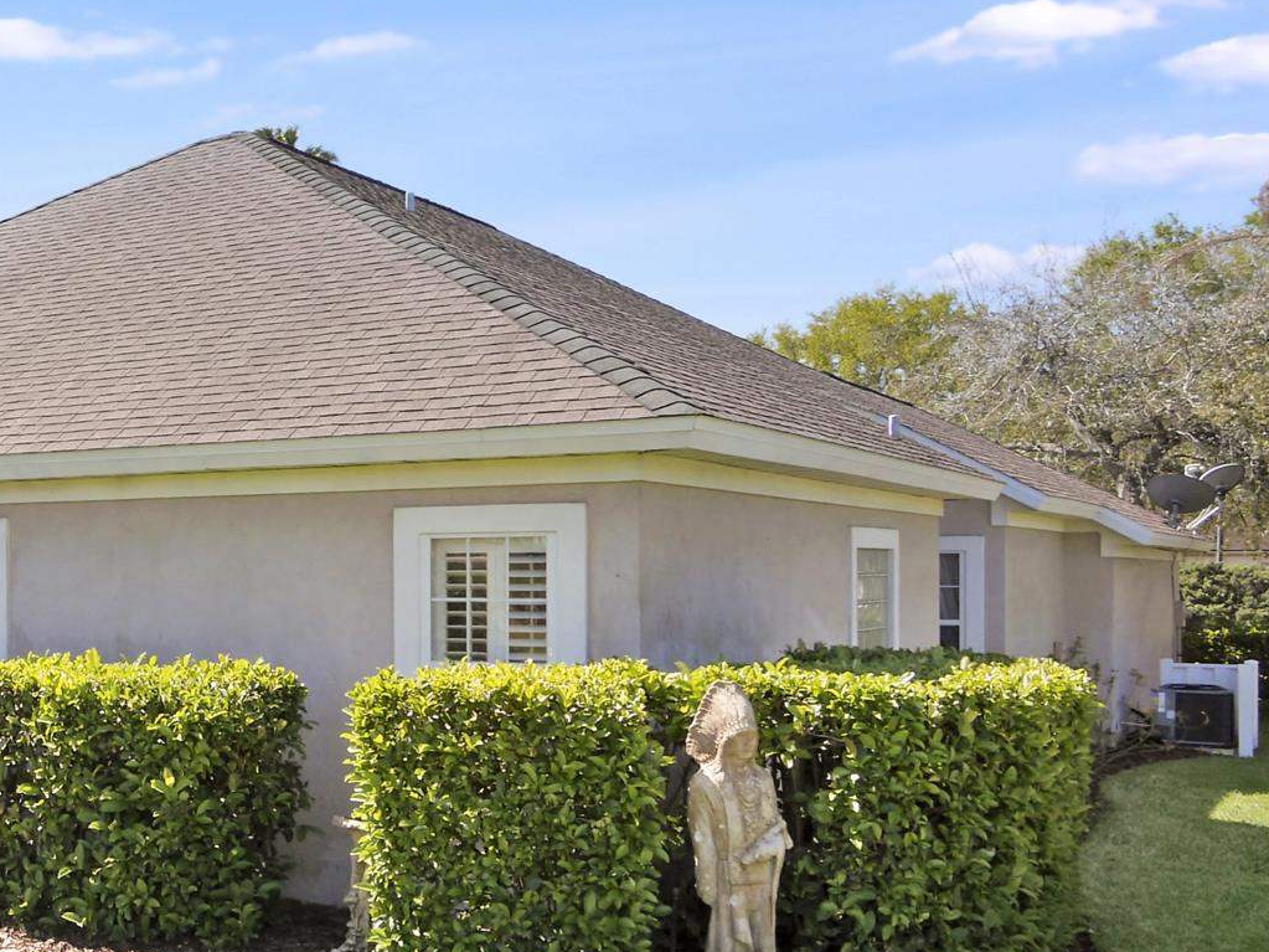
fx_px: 1613
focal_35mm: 44
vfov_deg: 32.6
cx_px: -9
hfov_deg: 38.1
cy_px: 620
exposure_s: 1/40
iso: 400
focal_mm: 9
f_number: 11
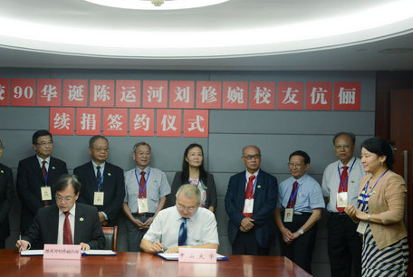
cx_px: 153
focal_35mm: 61
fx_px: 701
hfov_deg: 32.7
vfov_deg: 22.4
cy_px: 132
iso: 2500
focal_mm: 48
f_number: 5.6
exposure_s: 1/80
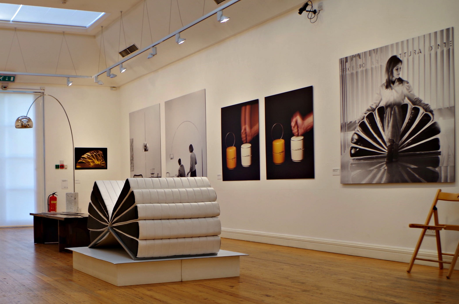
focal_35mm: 43
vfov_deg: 30.8
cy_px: 207
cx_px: 111
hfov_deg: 43.9
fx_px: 547
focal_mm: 18
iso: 100
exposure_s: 1/8
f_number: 4
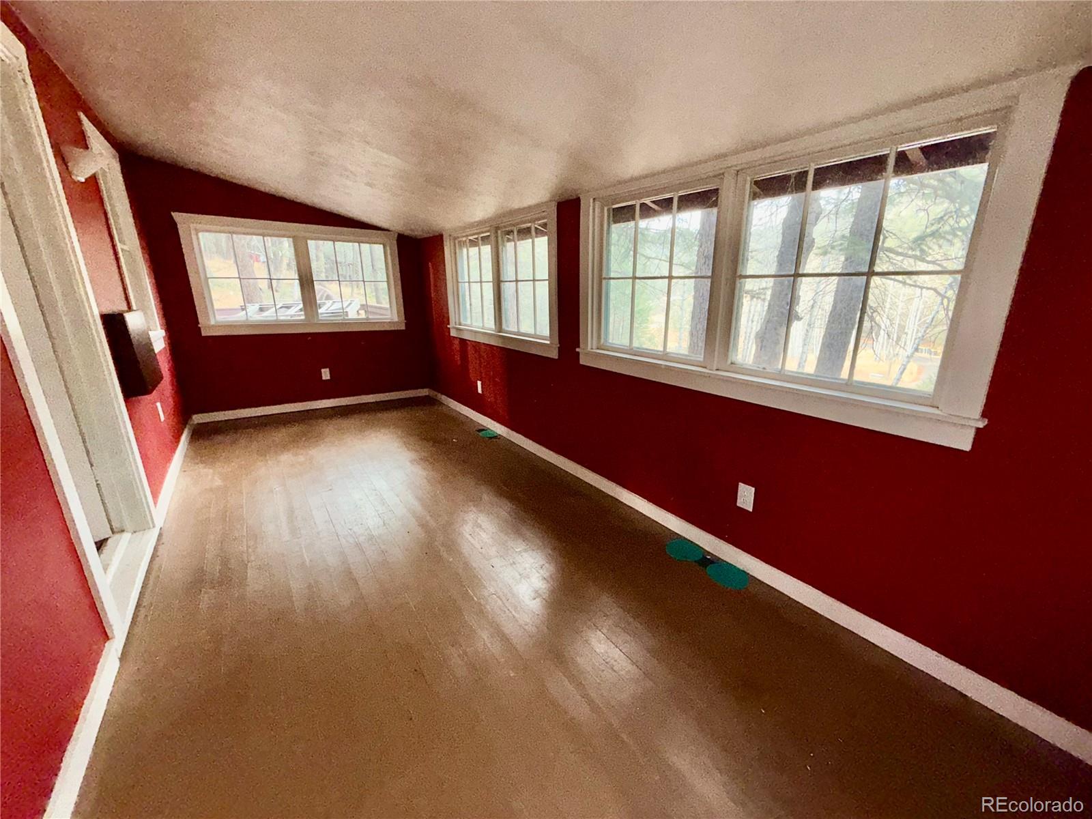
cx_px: 546
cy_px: 410
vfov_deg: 85.7
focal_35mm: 14
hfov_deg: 102.1
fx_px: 442
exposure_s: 1/122
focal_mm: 2.22
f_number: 2.2
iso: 80
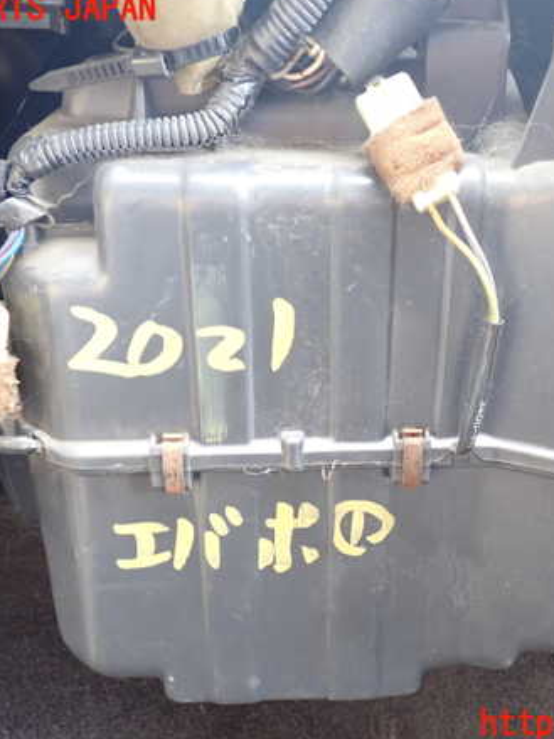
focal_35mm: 41
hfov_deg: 34.9
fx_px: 875
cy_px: 367
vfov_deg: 45.8
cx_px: 355
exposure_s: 1/30
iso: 200
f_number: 2.3
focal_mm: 5.4
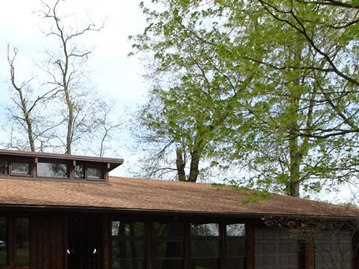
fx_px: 591
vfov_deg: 24.7
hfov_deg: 31.7
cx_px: 17
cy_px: 257
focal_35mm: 57
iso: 80
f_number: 3.5
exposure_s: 1/500
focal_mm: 4.1
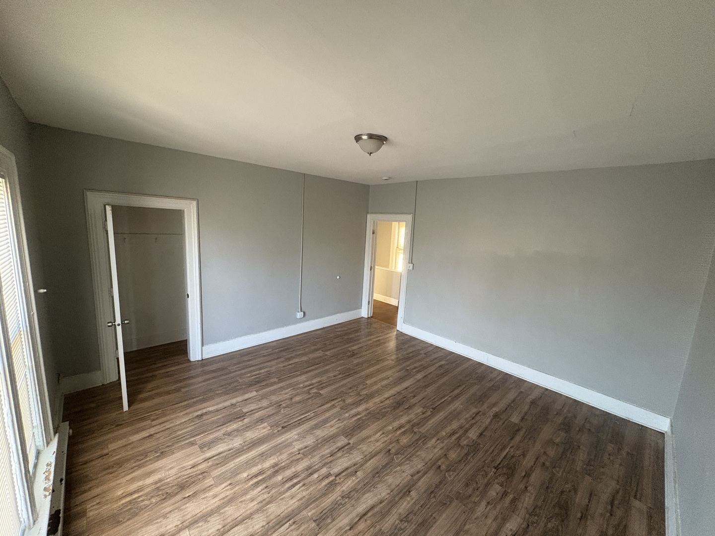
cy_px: 268
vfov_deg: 85.7
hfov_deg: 102.1
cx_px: 358
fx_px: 289
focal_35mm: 14
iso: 500
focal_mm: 2.22
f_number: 2.2
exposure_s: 1/60
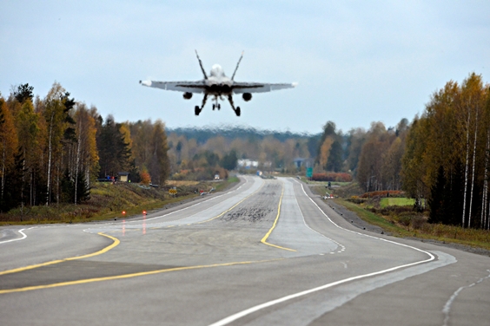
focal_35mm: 400
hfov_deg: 5.2
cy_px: 163
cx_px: 245
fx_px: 5444
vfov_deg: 3.4
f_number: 8
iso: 3200
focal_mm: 400
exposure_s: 1/3200
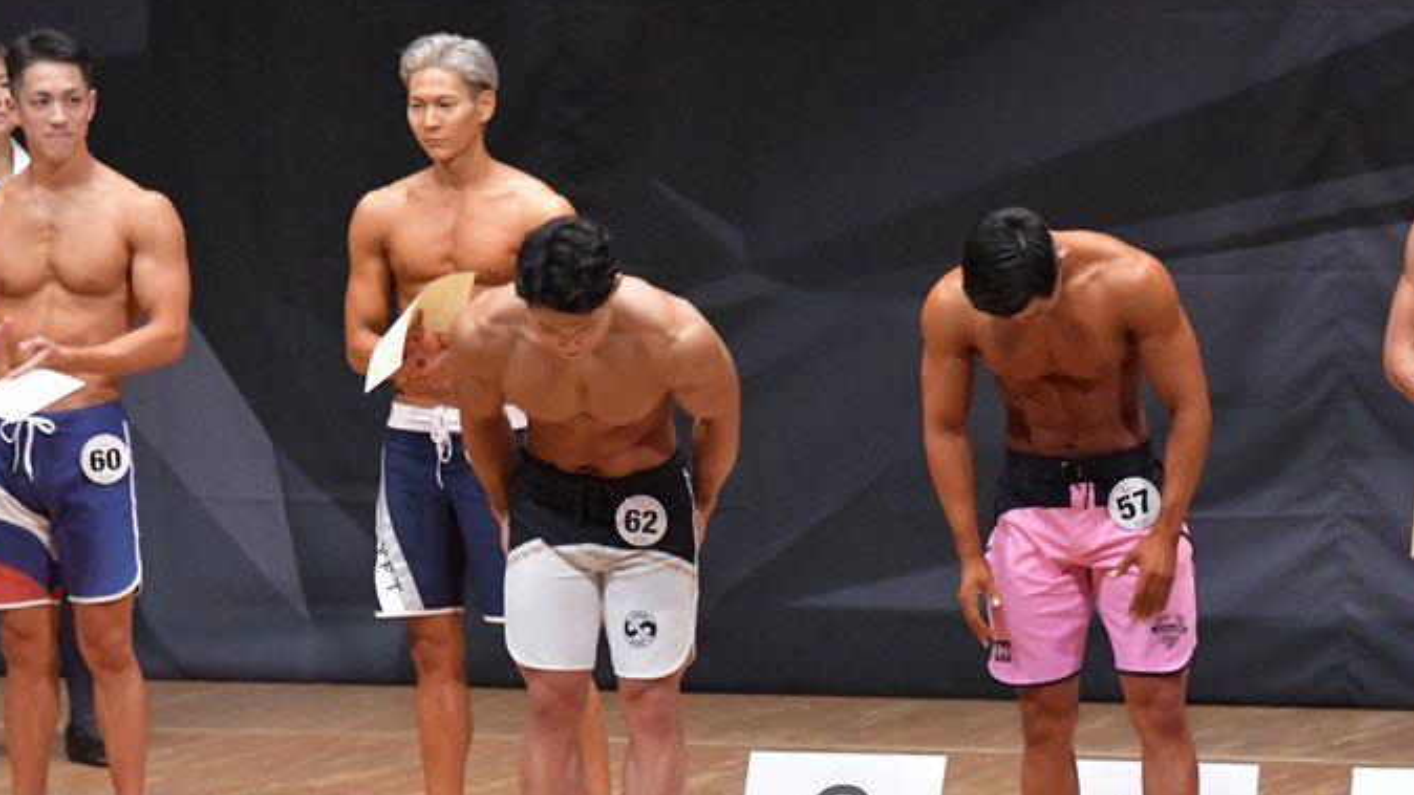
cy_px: 514
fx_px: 11510
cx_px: 784
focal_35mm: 307
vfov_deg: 4.0
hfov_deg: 7.0
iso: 8000
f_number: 5.6
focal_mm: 170
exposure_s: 1/400
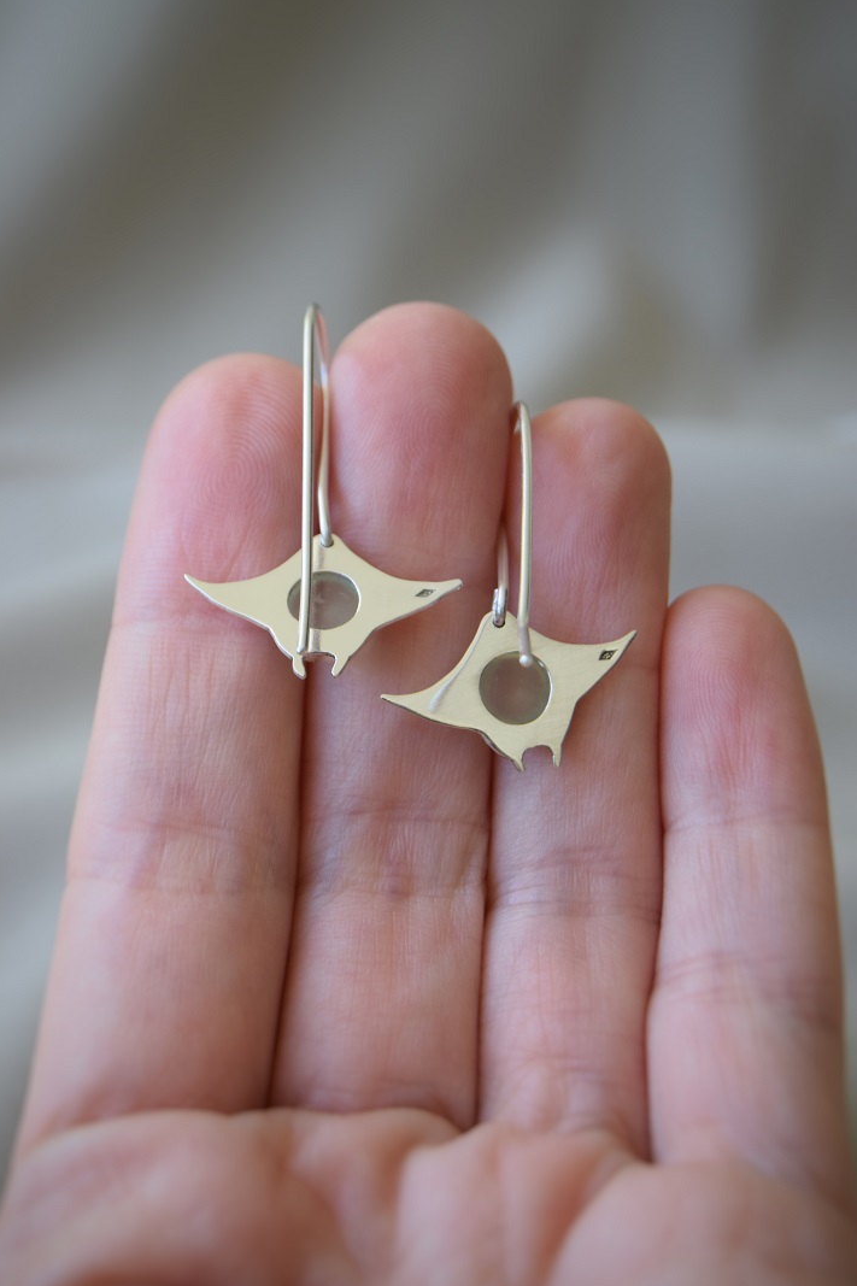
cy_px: 646
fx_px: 2983
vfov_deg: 24.3
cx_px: 430
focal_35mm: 84
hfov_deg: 16.4
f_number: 7.1
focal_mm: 55
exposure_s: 1/125
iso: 400
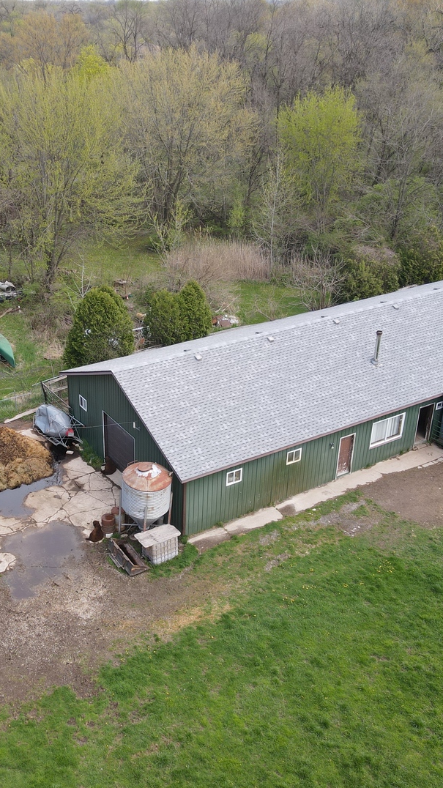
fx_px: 731
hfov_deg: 33.4
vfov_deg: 56.6
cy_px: 393
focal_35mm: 35
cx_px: 149
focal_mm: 4.5
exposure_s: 1/160
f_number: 2.8
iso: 100
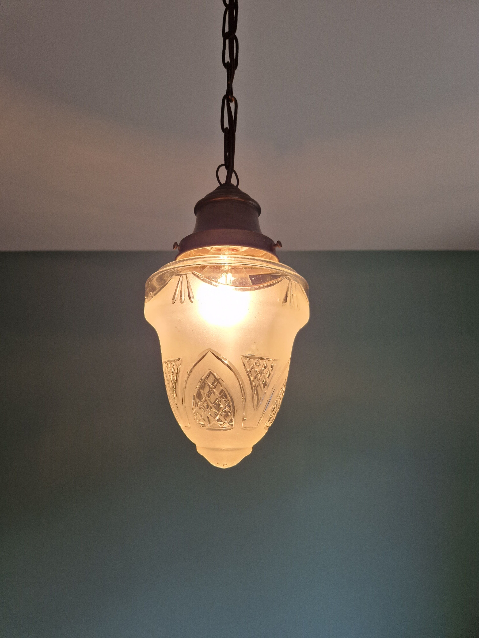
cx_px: 240
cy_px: 319
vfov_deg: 73.9
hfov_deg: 58.9
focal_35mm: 23
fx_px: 424
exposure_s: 1/100
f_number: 1.8
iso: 80
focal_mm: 5.4
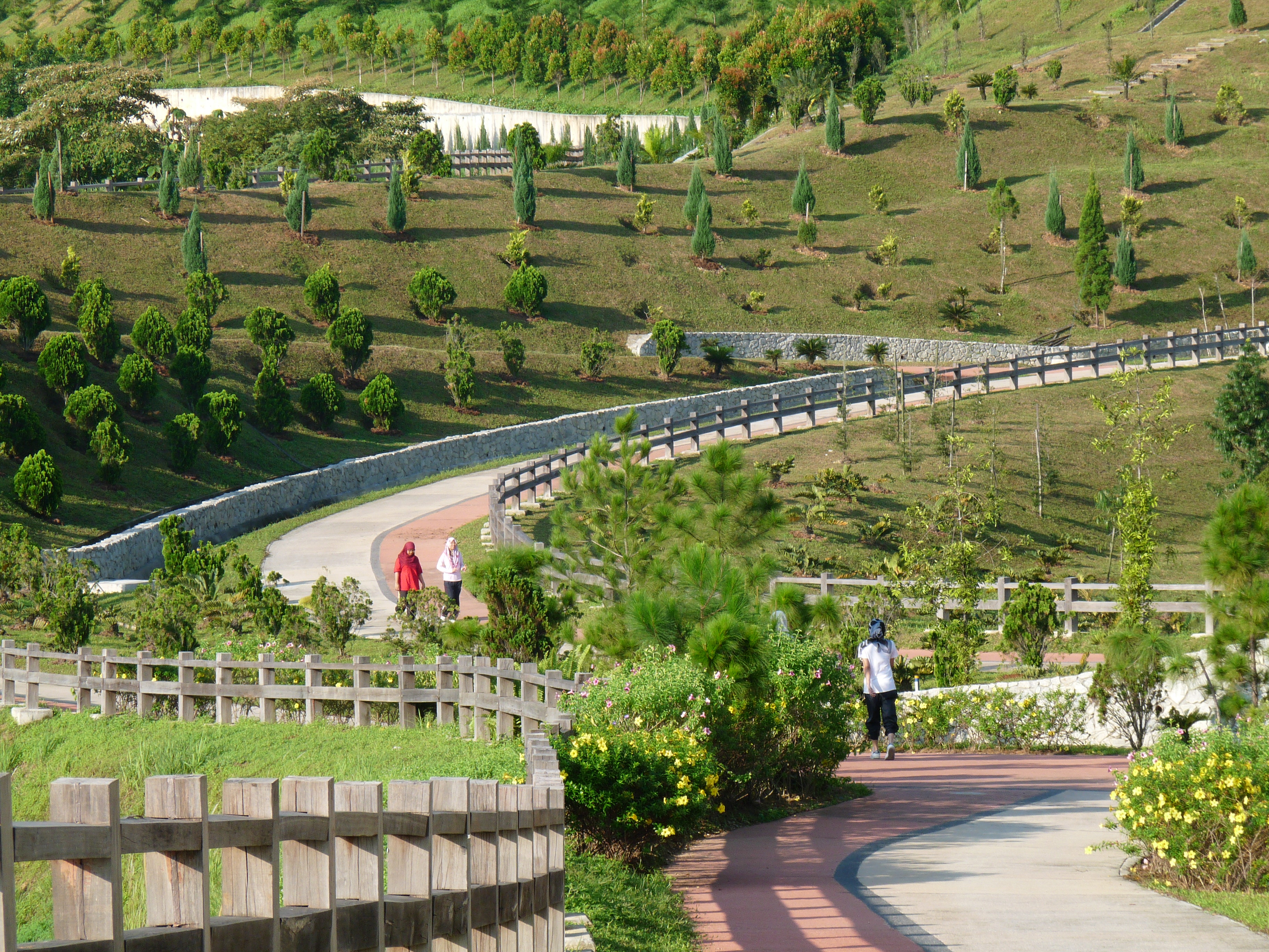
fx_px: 6745
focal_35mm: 184
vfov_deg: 8.1
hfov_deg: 10.7
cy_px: 476
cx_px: 634
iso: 100
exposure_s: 1/250
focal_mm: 32.7
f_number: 5.6
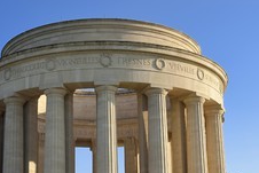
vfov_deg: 15.3
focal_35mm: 89
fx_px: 641
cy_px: 137
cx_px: 107
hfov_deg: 22.8
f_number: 10
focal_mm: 48
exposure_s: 1/320
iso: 200
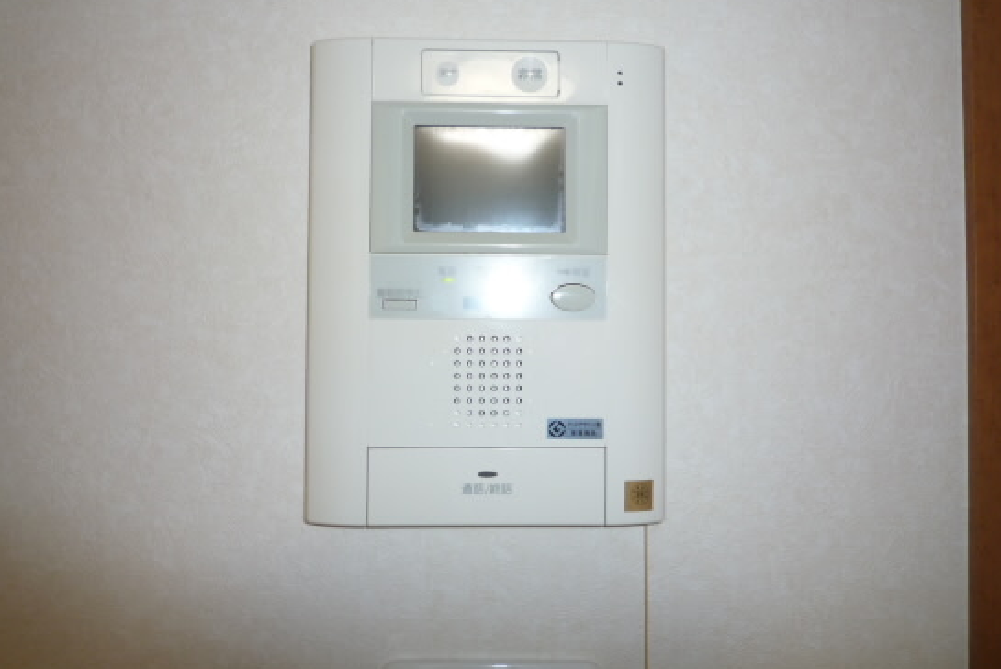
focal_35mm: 27
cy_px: 289
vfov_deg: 47.9
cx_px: 512
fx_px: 751
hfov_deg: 67.3
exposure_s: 1/30
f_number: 2.8
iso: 100
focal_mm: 4.4
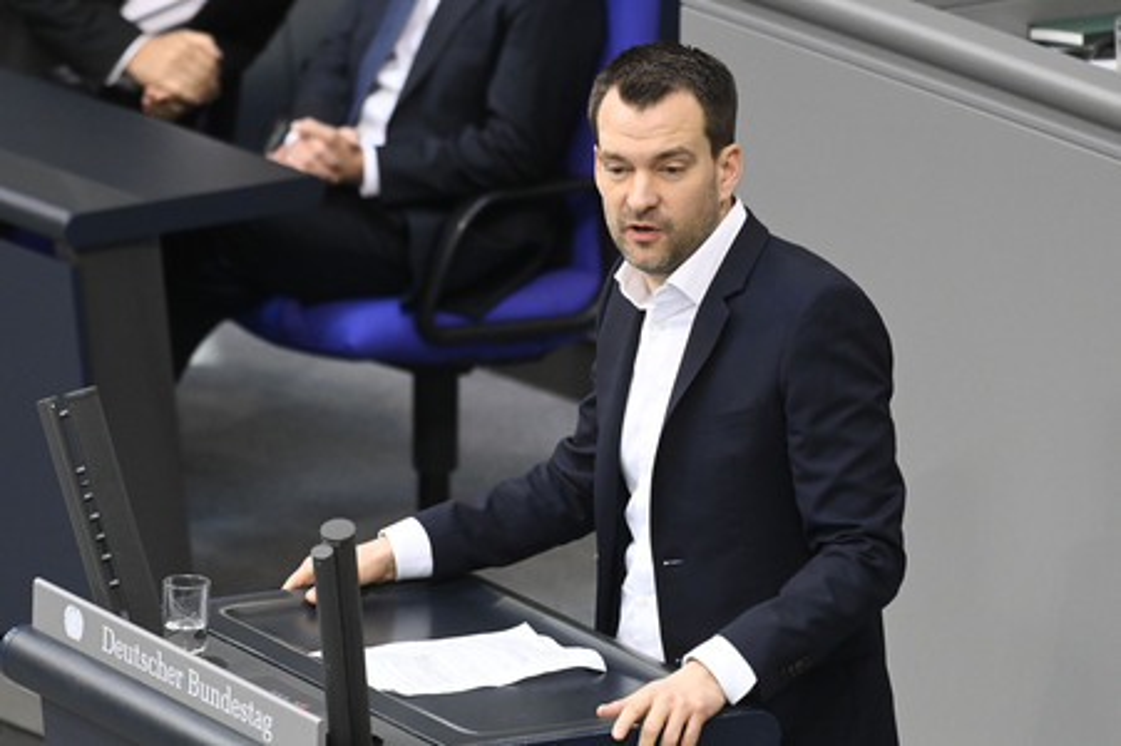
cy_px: 373
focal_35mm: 310
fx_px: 9646
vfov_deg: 4.4
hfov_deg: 6.7
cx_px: 560
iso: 10000
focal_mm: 310
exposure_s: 1/400
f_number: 5.6
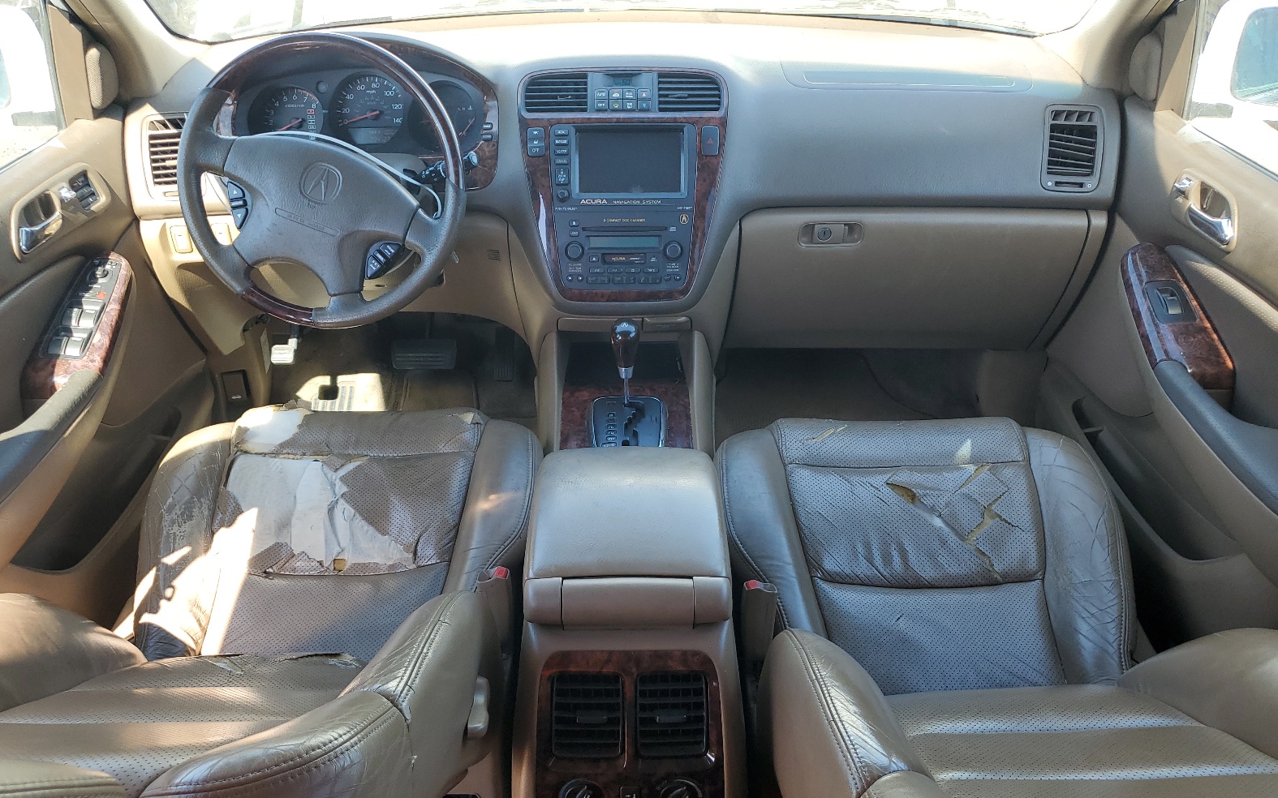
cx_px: 648
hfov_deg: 66.5
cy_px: 475
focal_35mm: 28
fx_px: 975
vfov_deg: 44.3
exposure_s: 1/222
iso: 50
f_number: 1.5
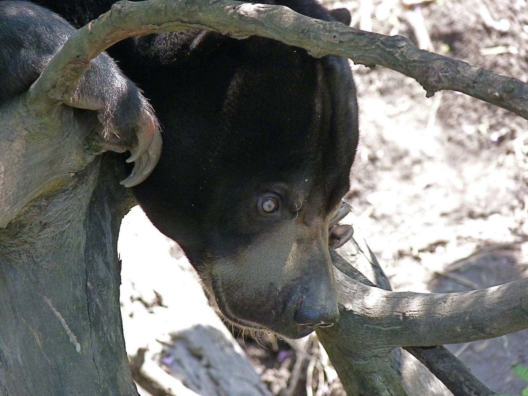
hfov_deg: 3.9
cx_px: 264
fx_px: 7840
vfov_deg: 2.9
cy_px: 198
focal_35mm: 514
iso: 400
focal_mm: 92.5
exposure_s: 1/100
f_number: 4.7
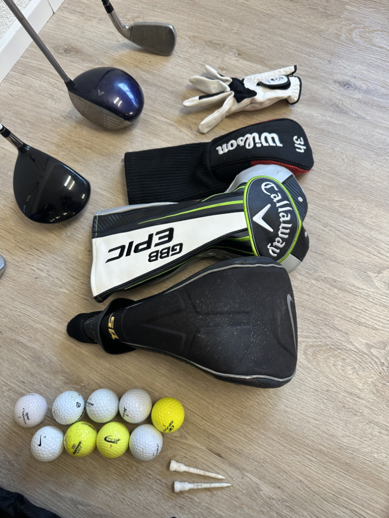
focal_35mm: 24
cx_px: 194
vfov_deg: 71.6
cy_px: 259
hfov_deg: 56.8
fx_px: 360
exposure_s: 1/100
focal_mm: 6.9
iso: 160
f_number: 1.8
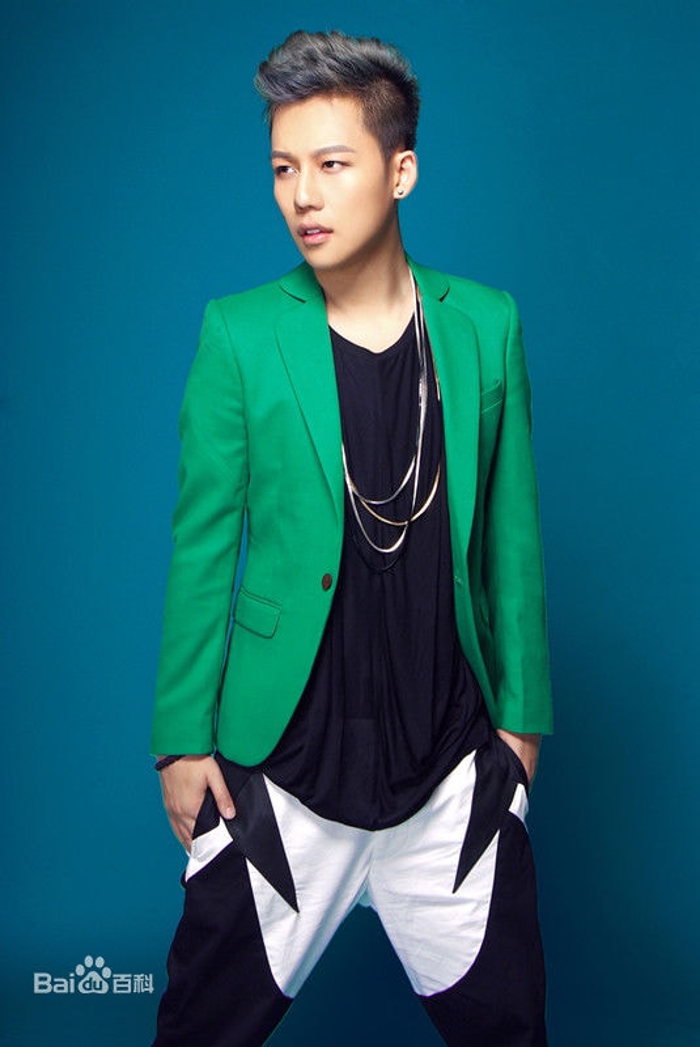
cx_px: 350
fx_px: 1964
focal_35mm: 68
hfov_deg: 20.2
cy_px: 524
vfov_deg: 29.8
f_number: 10
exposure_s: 1/125
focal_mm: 45
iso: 100
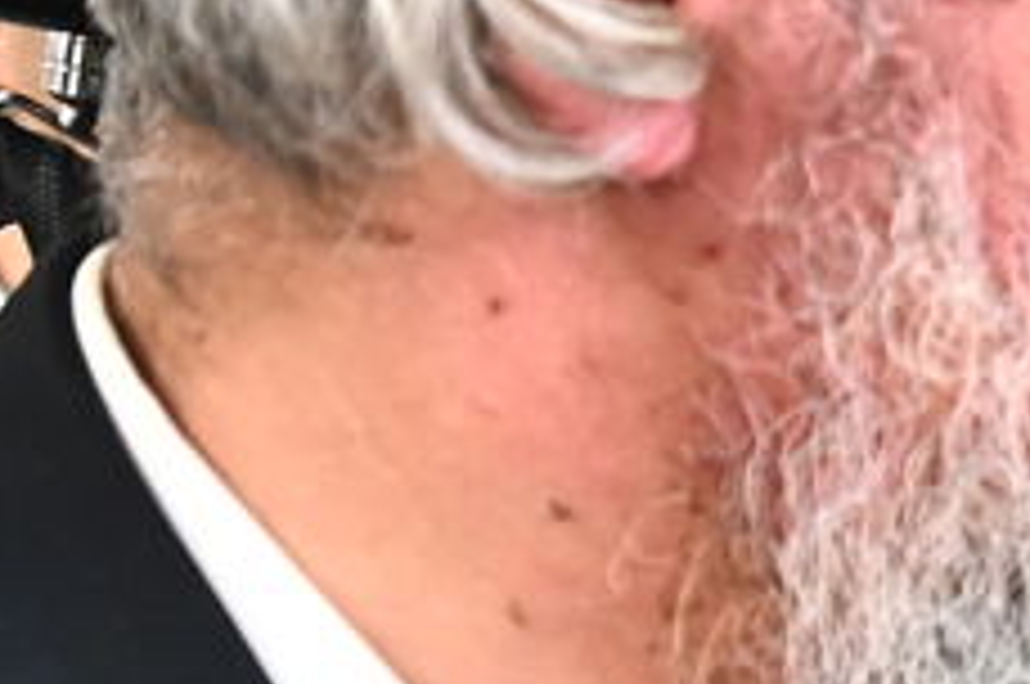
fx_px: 4200
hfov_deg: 10.2
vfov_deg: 9.3
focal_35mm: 147
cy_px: 531
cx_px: 3108
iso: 3200
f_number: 4
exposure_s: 1/250
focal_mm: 24
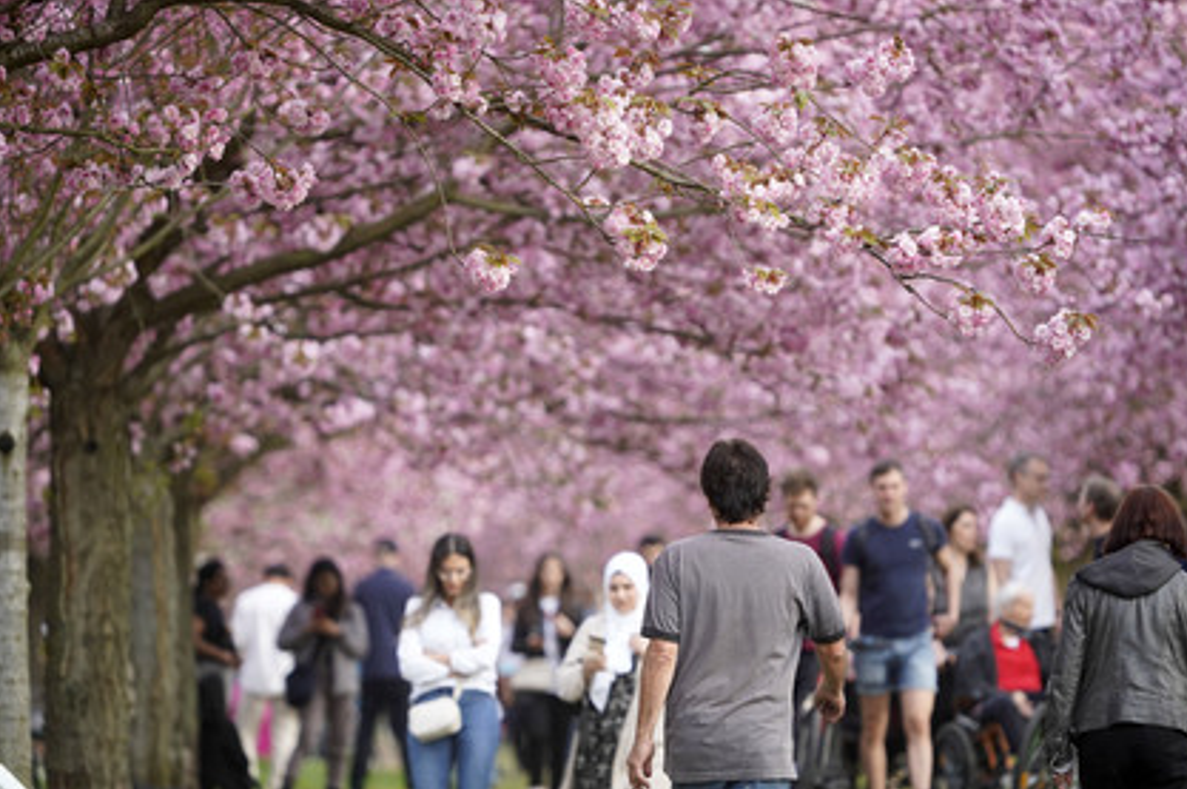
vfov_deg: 2.9
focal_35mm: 473
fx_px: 15577
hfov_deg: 4.4
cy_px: 422
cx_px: 616
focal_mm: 437
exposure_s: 1/500
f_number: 6.3
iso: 1600
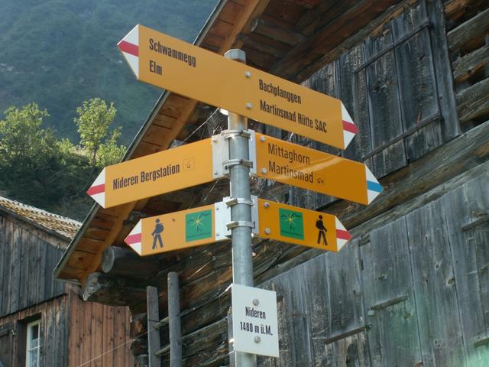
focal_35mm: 75
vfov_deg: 19.6
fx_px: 1059
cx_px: 244
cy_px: 184
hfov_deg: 26.0
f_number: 5
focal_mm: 12.46
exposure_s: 1/80
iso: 50
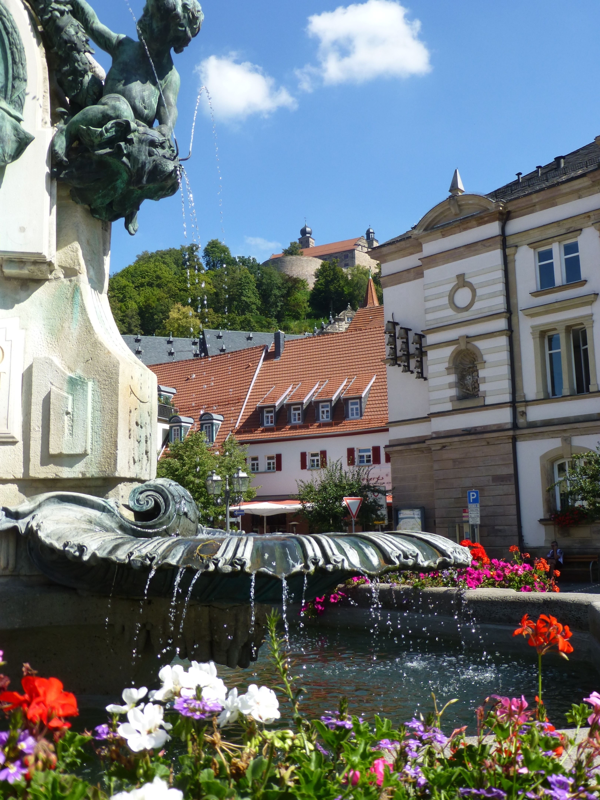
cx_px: 300
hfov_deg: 41.8
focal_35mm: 34
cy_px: 400
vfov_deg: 54.0
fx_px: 786
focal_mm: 6.1
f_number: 3.7
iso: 100
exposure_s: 1/640
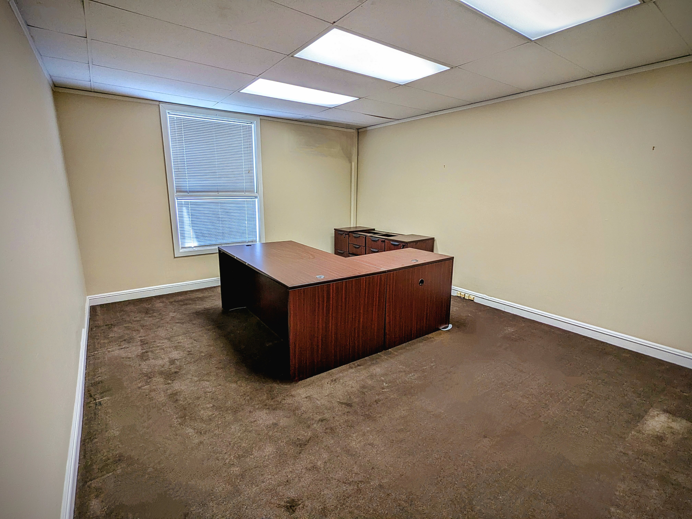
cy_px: 260
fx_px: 320
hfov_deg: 94.5
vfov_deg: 78.1
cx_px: 346
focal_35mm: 16
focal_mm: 2.35
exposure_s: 1/40
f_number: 2.2
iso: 58
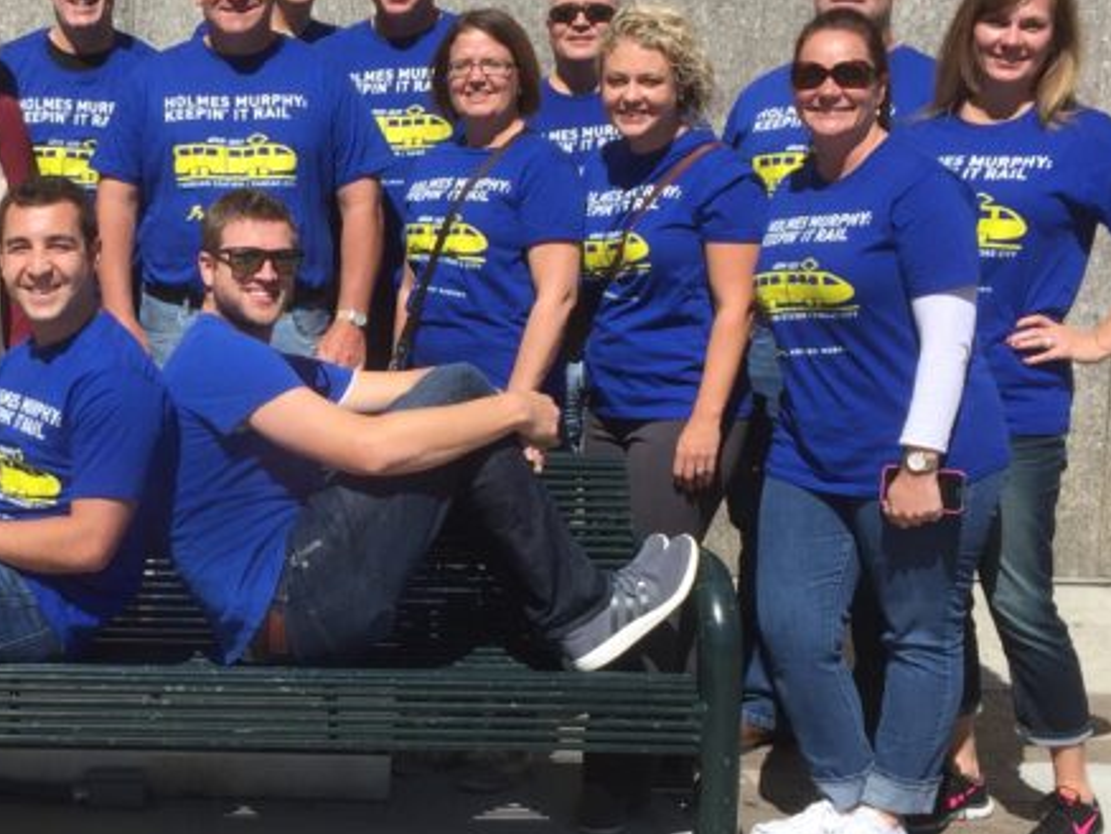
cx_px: 122
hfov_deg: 27.6
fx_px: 2183
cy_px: 386
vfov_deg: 21.6
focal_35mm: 68
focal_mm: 4.15
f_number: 2.2
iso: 32
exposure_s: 1/2639
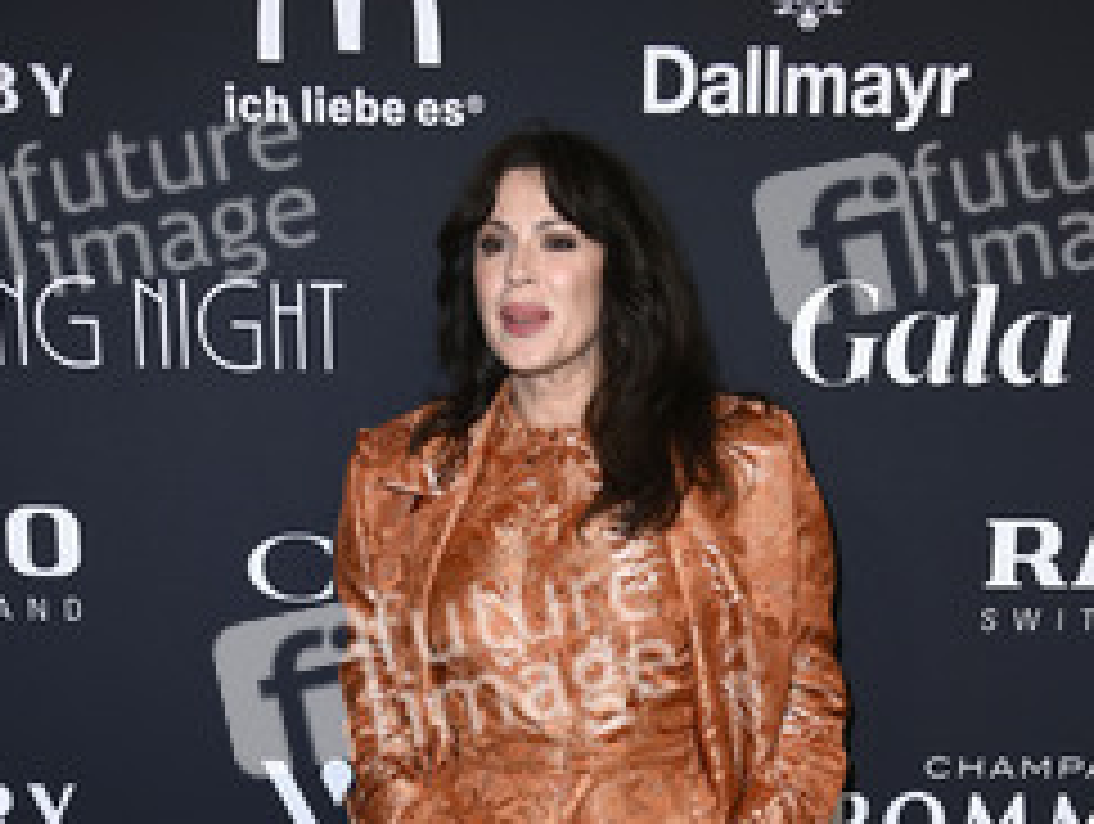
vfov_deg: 23.1
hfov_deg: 32.1
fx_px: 1899
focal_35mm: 60
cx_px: 576
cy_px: 896
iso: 500
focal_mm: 38
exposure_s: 1/250
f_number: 5.6
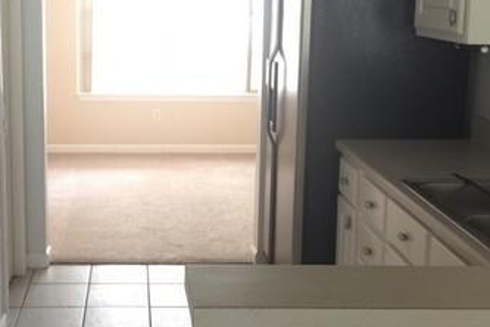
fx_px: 789
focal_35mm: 58
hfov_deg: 34.0
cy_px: 121
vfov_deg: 23.3
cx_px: 138
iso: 125
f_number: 2.2
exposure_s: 1/4
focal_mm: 4.15
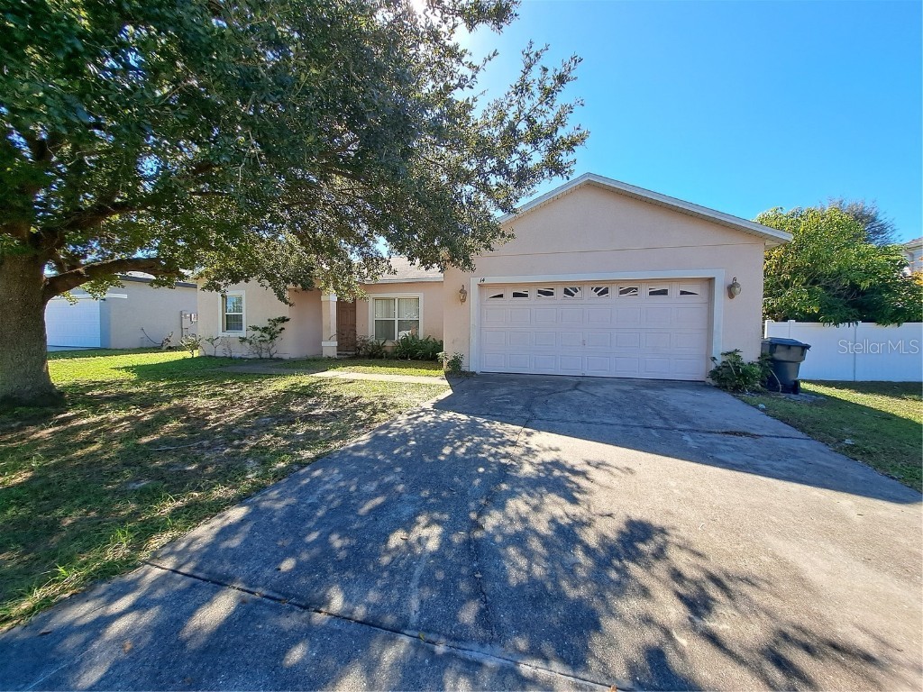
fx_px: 347
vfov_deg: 89.9
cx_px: 462
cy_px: 346
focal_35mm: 13
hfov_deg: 106.2
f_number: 2.2
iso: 50
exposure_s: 1/637
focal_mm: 1.74
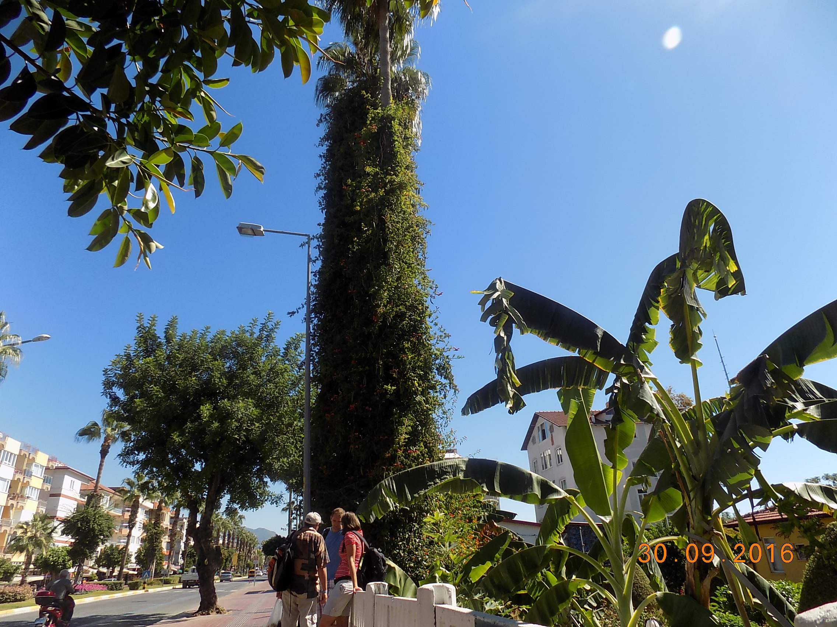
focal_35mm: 23
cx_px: 418
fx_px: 556
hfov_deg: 73.9
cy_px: 314
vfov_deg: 58.9
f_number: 3.1
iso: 80
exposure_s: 1/800
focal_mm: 4
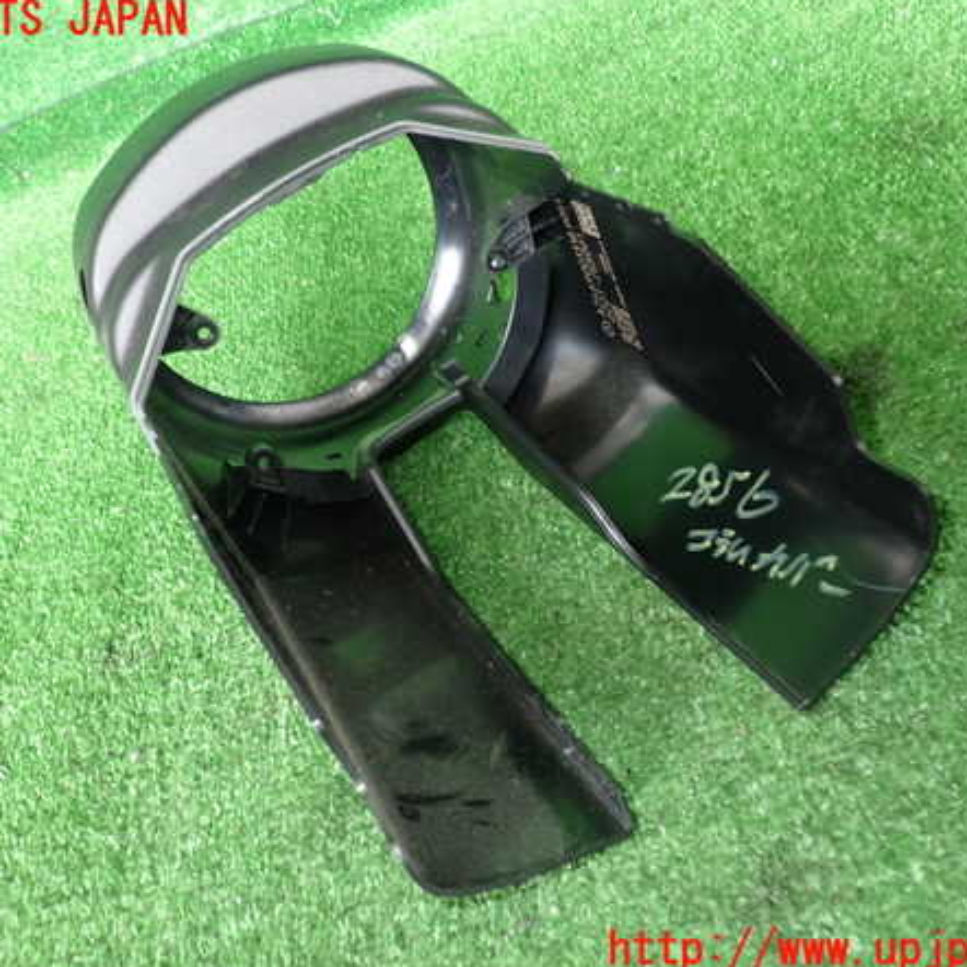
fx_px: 1138
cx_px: 446
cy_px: 486
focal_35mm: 36
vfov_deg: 46.0
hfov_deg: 46.0
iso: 200
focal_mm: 5.4
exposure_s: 1/30
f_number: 2.3
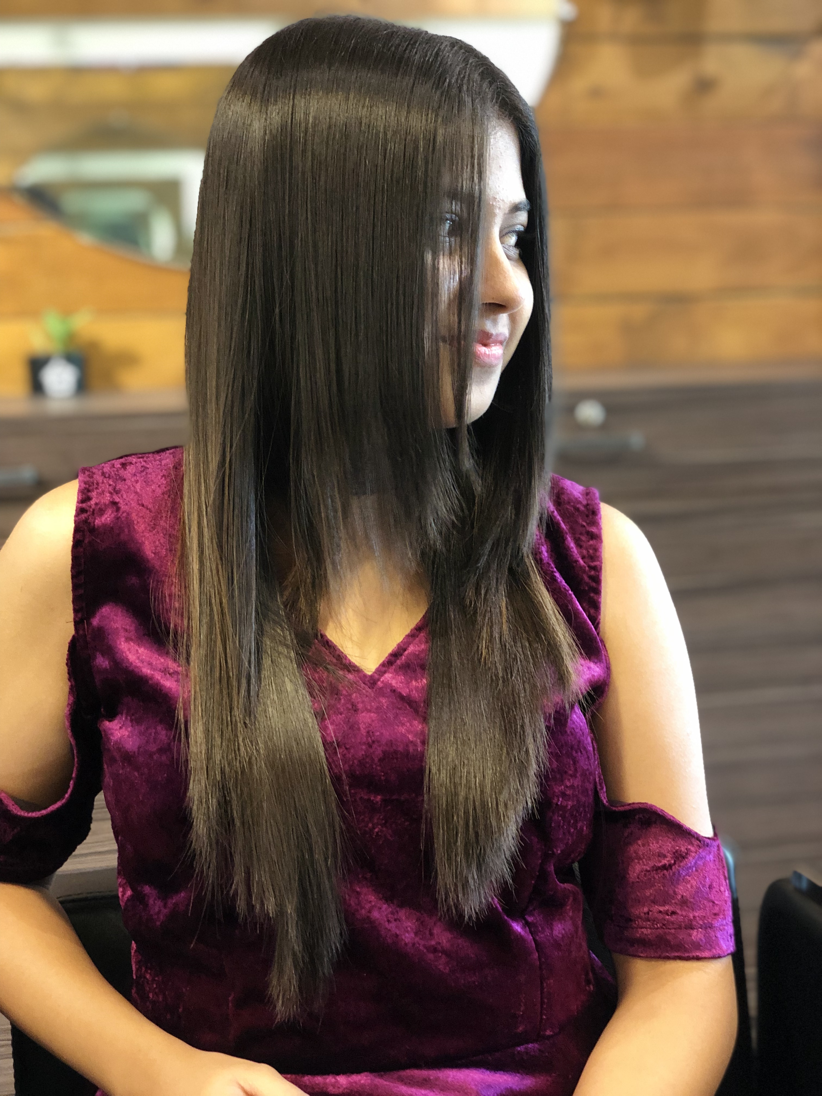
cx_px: 411
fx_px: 1646
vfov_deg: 36.8
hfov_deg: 28.0
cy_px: 548
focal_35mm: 52
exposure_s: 1/14
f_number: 2.4
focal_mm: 6
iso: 160
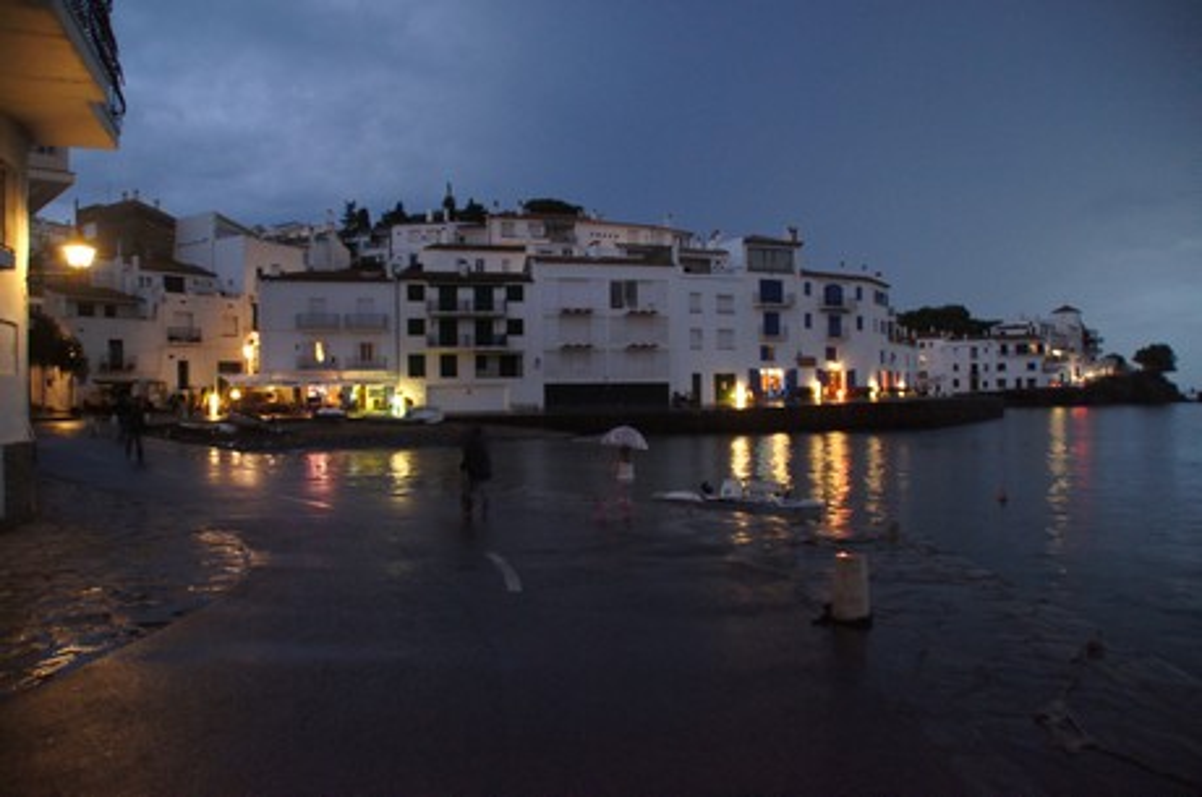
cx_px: 601
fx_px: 900
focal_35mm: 27
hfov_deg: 67.5
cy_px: 398
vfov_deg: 47.8
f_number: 3.5
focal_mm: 18
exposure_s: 1/30
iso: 6400
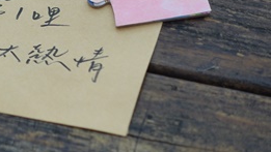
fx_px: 1057
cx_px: 20
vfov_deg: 8.3
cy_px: 41
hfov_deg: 14.4
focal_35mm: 147
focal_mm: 25.7
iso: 125
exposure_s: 1/80
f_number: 3.5
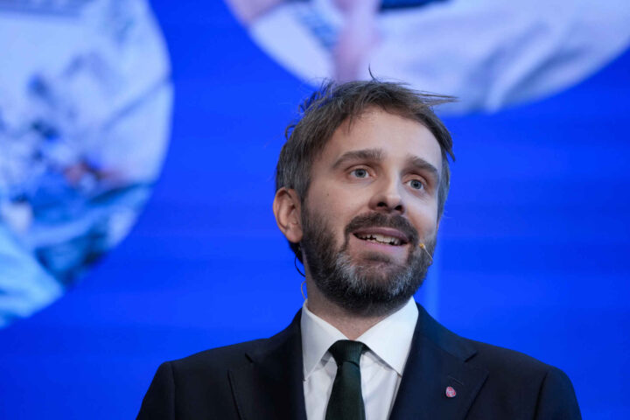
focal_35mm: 165
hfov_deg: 12.5
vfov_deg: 8.3
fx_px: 2887
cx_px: 315
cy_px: 210
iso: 1600
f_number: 4
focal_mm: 165
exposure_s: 1/250
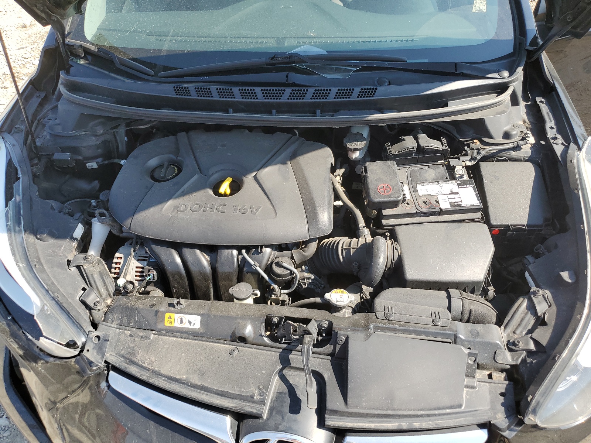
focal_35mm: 26
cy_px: 222
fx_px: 444
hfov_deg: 67.3
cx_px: 296
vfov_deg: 53.1
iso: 50
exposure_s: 1/1000
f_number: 1.5
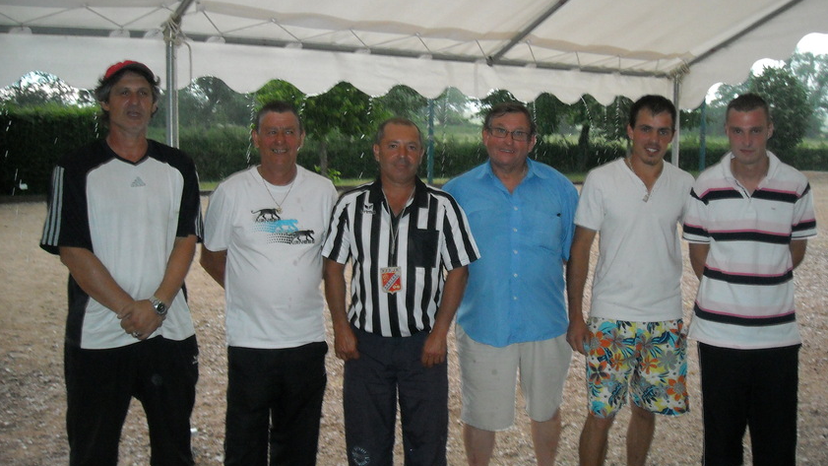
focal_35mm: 39
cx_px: 414
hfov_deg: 51.6
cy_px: 198
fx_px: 856
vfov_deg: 30.4
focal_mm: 5.7
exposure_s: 1/60
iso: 400
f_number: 2.8
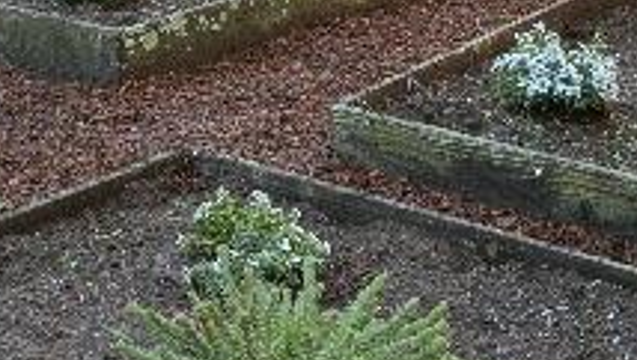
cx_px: 92
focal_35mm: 114
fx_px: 1922
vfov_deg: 9.7
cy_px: -446
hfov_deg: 18.6
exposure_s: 1/100
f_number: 8
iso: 160
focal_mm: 15.5
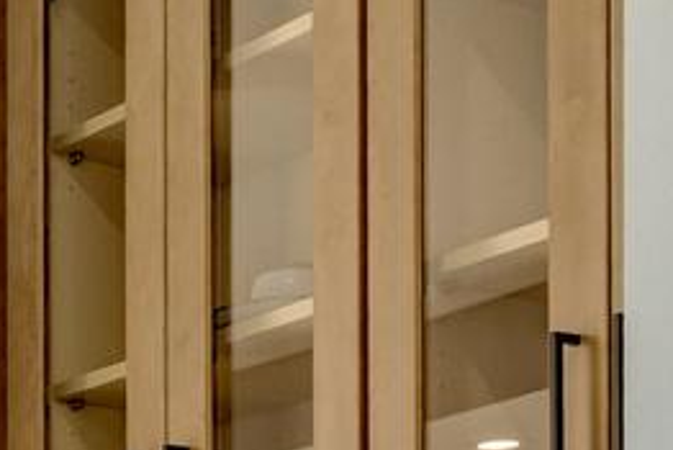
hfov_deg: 15.6
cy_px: 991
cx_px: -180
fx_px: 2338
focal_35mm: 125
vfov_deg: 9.9
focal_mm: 16
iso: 1250
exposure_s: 1/60
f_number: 8
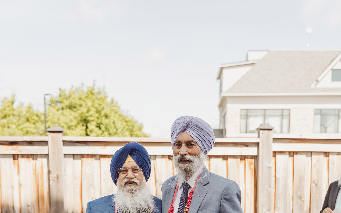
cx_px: 170
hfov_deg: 35.7
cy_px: 246
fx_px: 530
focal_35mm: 57
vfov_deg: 21.4
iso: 100
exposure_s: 1/800
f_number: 2.8
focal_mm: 37
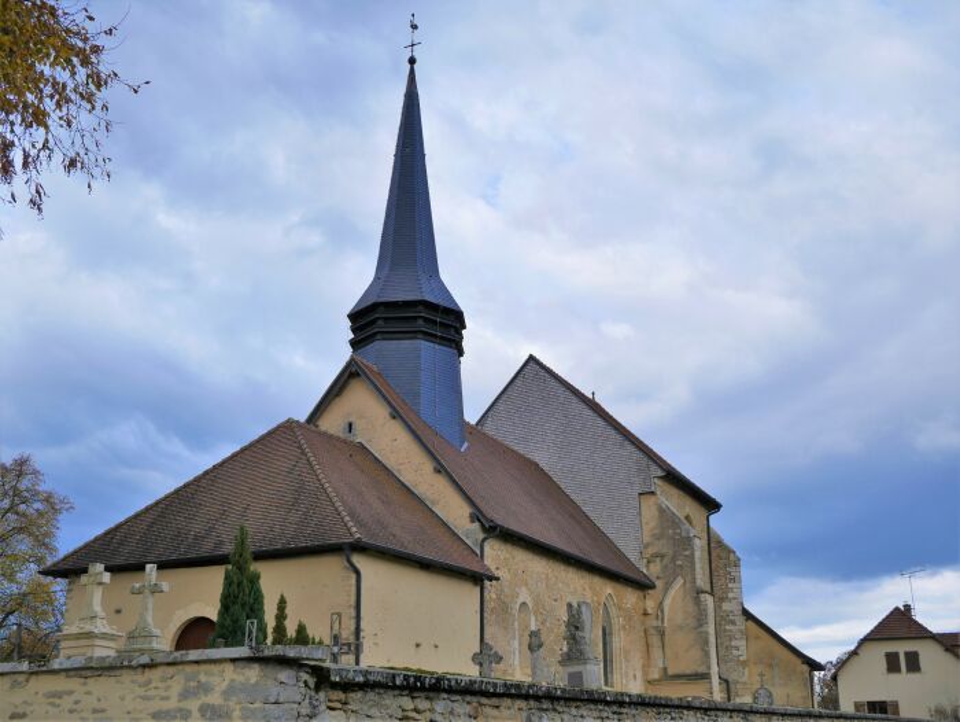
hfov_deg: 46.8
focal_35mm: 40
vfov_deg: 36.0
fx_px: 1110
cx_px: 480
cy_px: 361
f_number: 6.3
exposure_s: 1/250
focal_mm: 20
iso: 200
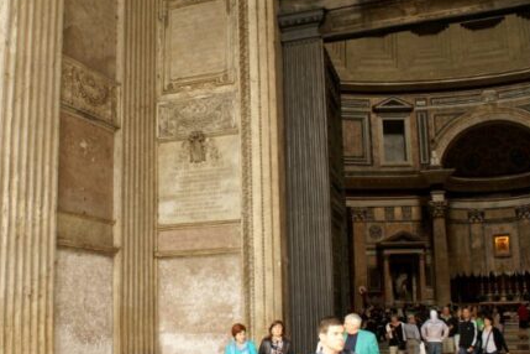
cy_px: 197
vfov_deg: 31.9
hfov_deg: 46.3
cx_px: 227
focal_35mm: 42
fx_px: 618
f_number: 4
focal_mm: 20
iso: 400
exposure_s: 1/40
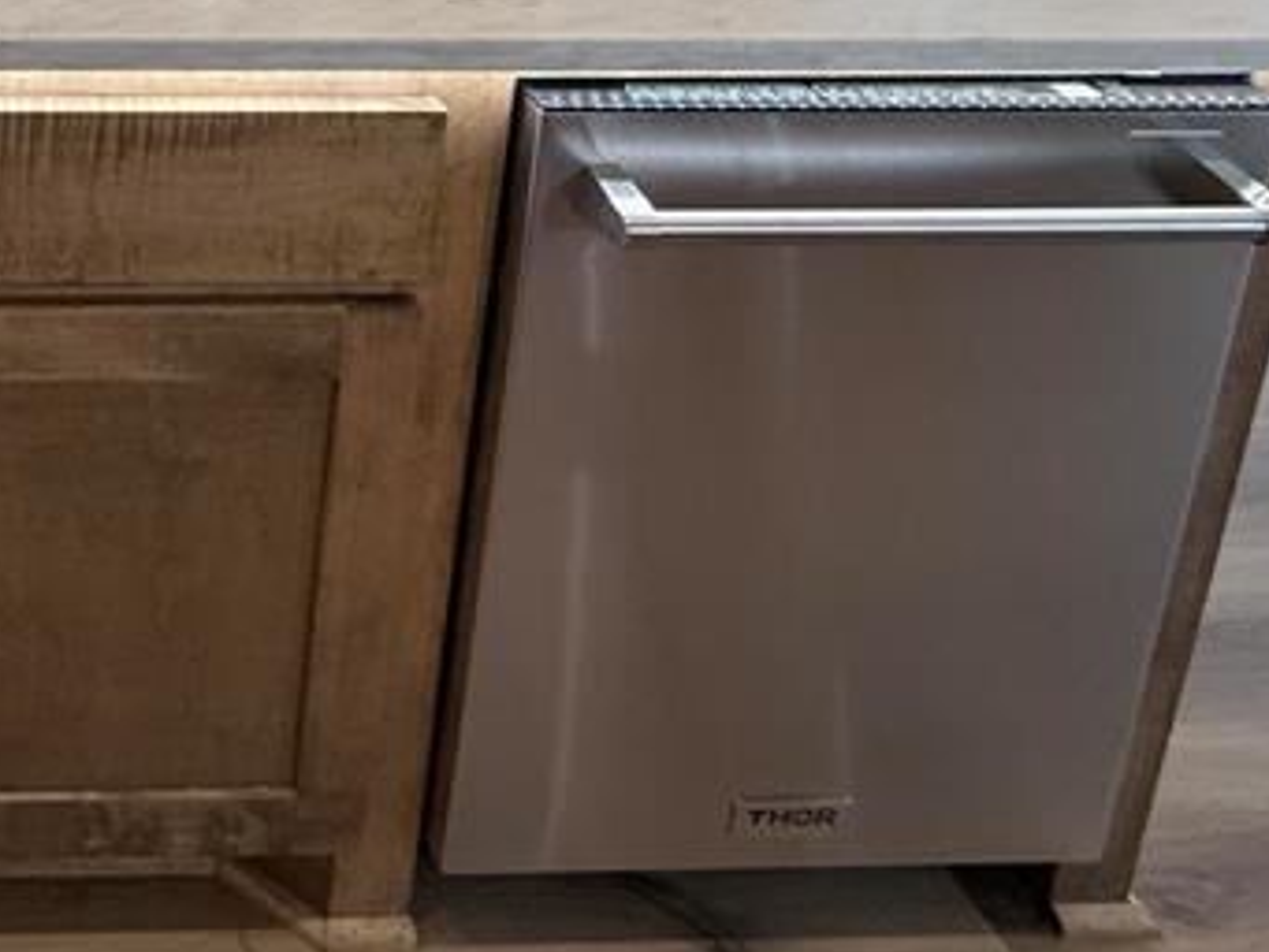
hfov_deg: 36.1
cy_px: -379
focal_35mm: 42
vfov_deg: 27.0
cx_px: -208
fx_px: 1540
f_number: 2.2
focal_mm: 2.22
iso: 160
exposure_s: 1/120
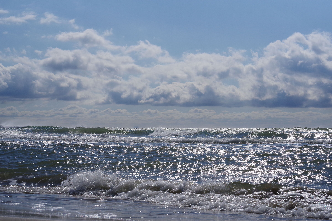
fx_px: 784
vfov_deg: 16.1
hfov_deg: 23.9
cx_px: 166
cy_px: 110
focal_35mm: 85
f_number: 16
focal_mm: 85
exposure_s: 1/6400
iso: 1600
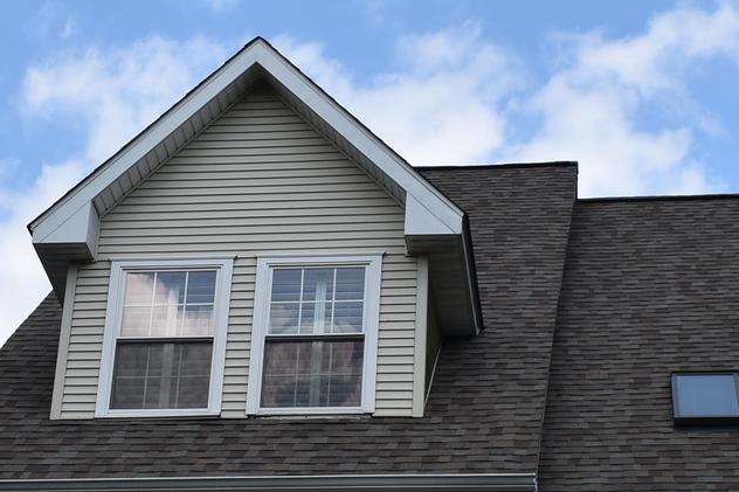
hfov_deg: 19.0
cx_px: 244
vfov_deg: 12.7
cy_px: 377
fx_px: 2196
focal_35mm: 107
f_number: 9
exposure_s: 1/320
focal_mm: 22
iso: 100
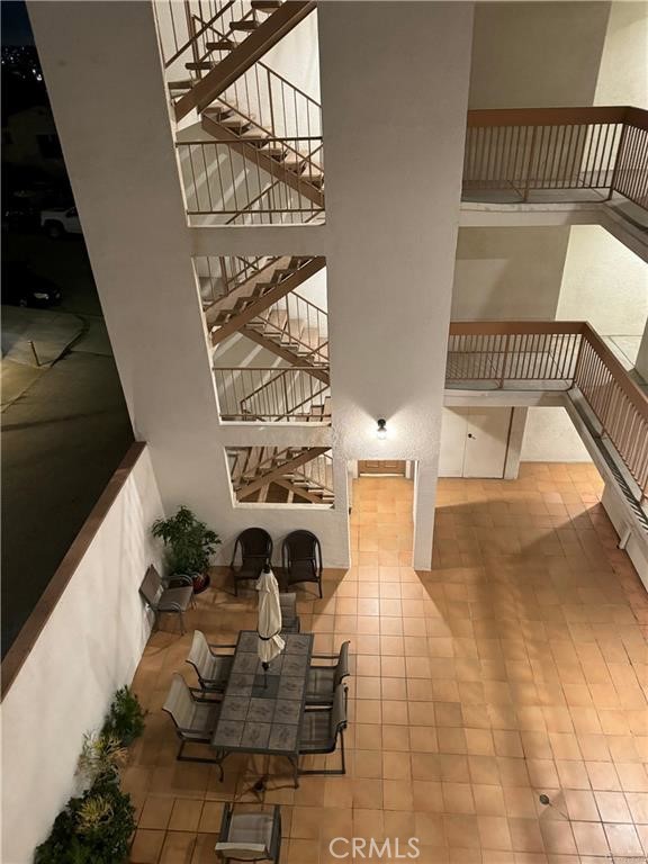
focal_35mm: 24
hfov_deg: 56.8
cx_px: 324
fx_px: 599
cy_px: 432
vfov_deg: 71.6
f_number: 1.78
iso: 800
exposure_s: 1/60
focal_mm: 6.86
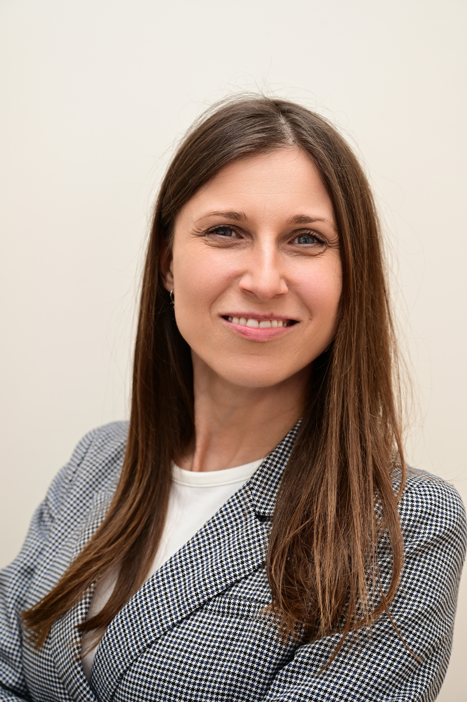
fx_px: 1208
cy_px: 351
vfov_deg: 32.4
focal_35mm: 62
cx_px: 234
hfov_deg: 21.9
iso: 640
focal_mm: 62
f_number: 5
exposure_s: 1/200
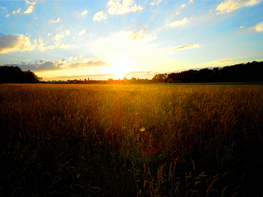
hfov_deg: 67.3
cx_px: 132
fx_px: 198
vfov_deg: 53.1
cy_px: 98
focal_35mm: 26
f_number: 3.2
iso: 80
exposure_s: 1/640
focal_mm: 4.6
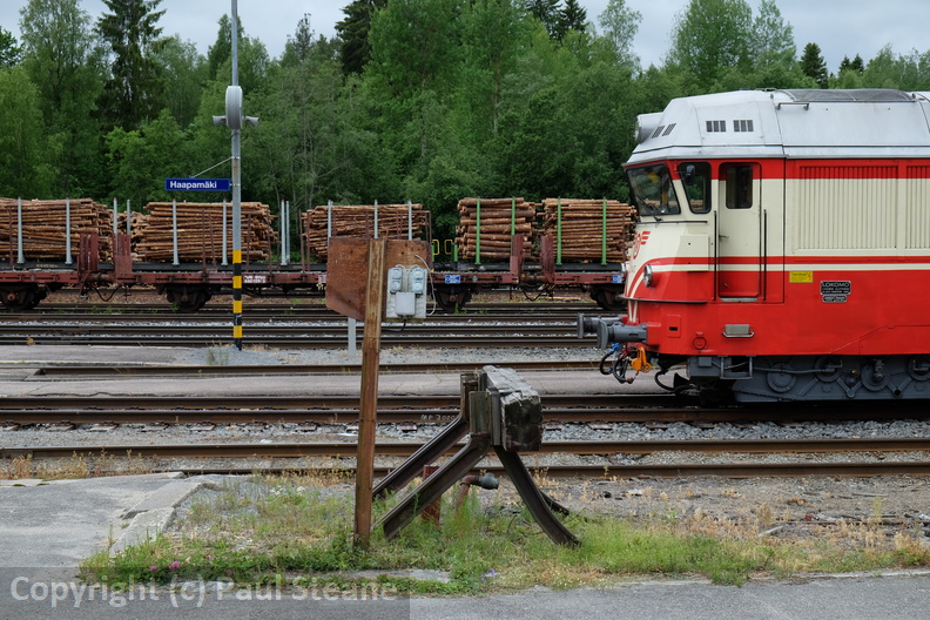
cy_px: 310
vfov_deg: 26.5
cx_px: 465
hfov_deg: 38.9
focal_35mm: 51
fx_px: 1317
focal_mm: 34.3
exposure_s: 1/220
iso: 200
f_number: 5.6
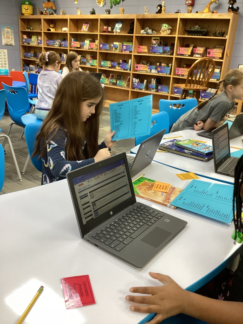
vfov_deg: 58.4
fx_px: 290
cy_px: 162
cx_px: 122
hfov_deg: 45.4
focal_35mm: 31
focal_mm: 3.3
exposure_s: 1/60
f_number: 2.4
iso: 160
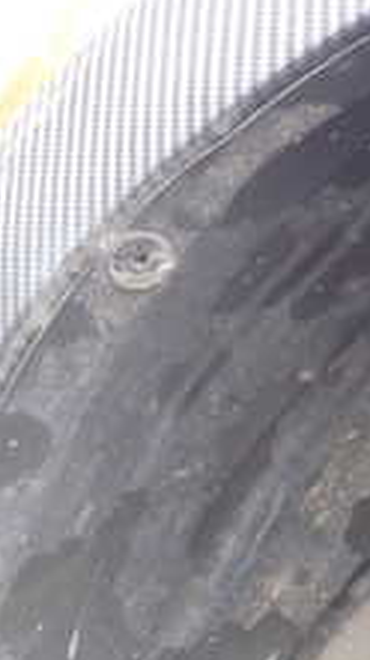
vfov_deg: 28.3
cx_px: 603
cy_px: 466
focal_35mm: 74
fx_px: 1293
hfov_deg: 14.8
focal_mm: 4.5
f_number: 2
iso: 200
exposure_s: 1/100
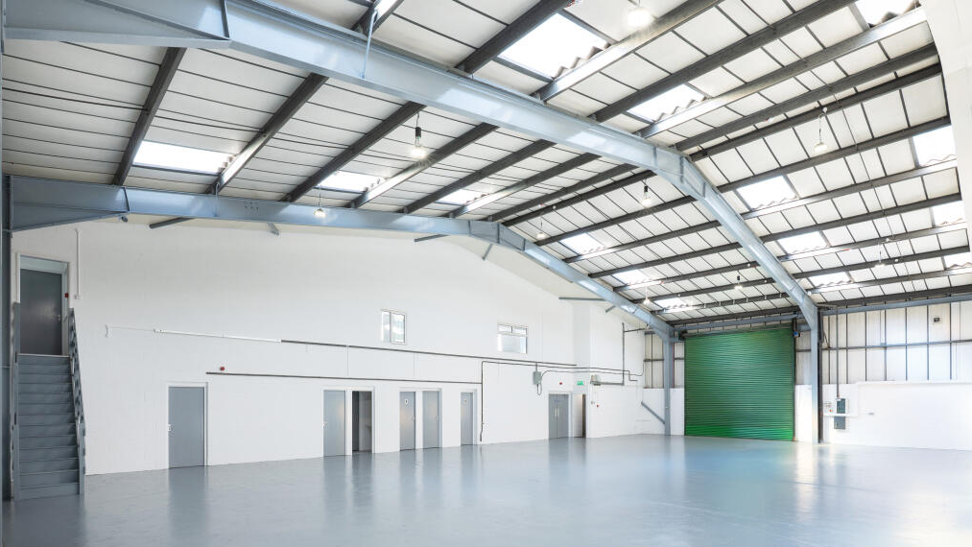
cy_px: 228
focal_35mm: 18
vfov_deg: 60.7
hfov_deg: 92.7
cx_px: 489
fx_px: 464
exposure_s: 1/50
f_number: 8
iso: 100
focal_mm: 17
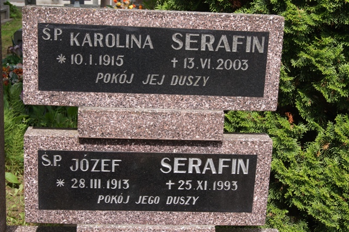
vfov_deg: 22.6
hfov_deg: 33.4
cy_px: 116
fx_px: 581
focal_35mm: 60
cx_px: 174
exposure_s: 1/100
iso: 200
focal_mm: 40
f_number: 11
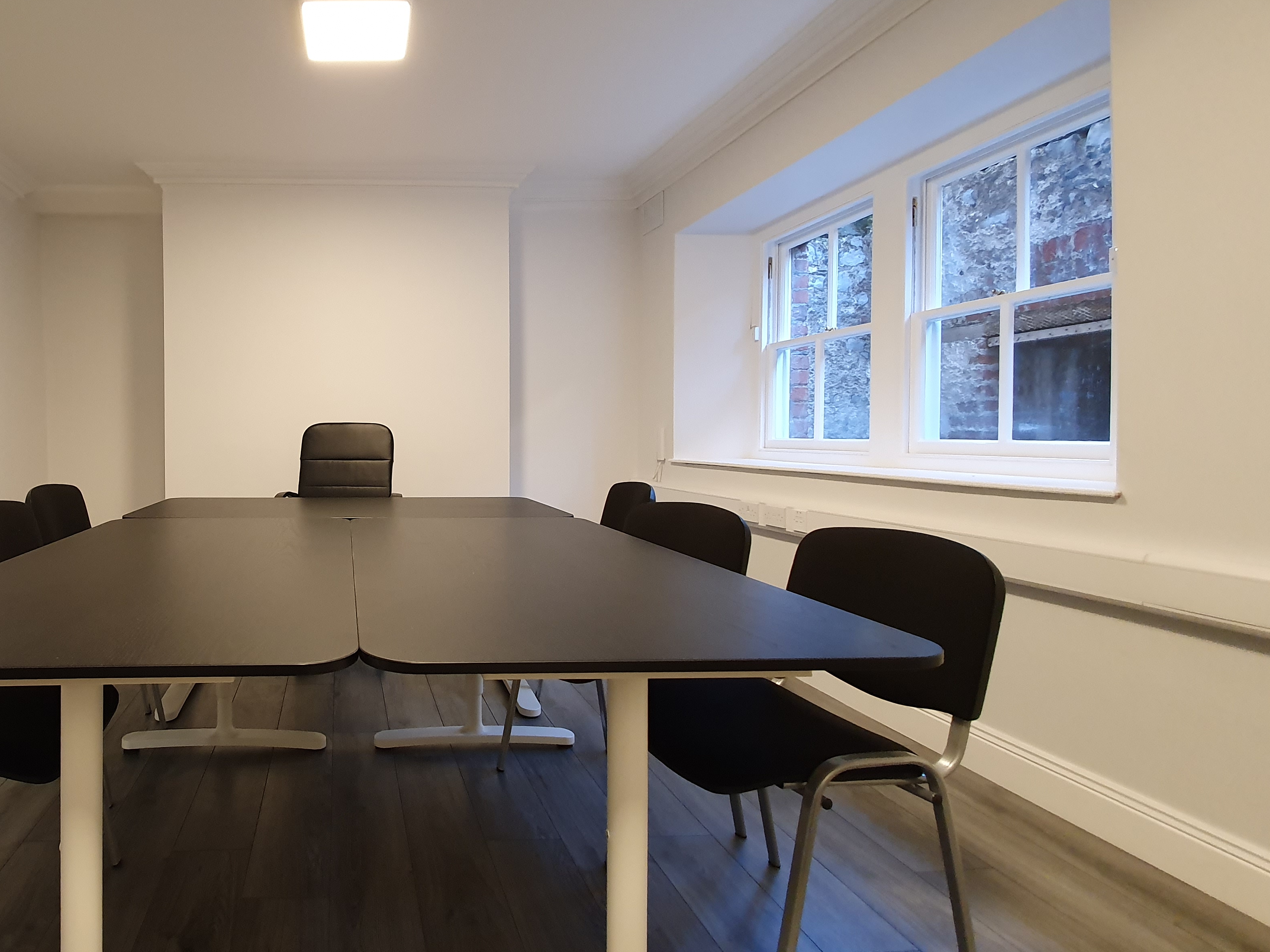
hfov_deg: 80.5
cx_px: 379
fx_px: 697
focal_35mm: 19
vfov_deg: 68.6
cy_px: 446
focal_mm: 1.8
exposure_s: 1/50
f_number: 2.2
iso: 250
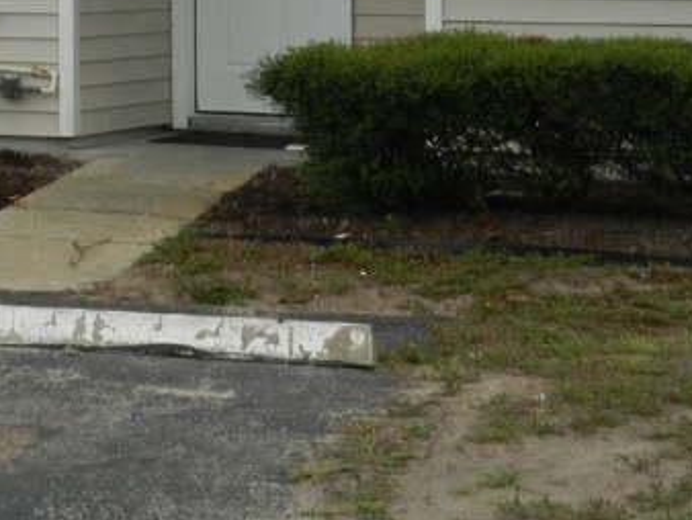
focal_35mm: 115
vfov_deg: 12.3
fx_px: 2301
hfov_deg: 16.6
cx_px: -51
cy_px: -229
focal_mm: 6.9
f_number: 4
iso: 160
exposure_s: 1/400
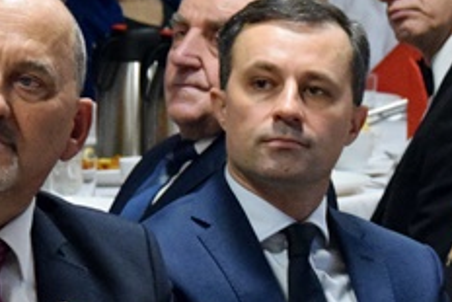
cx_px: 251
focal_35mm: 302
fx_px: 3794
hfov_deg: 6.8
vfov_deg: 4.6
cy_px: 193
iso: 5000
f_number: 5
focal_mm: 52
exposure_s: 1/100
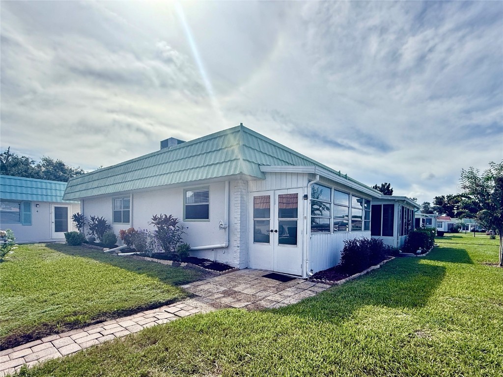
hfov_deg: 102.1
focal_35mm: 14
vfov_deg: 85.7
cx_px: 252
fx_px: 203
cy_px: 188
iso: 64
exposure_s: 1/1901
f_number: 2.2
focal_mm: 2.22
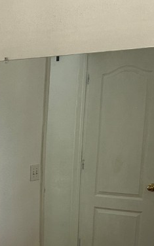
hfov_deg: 17.1
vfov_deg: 26.3
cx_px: 12
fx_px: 504
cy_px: 236
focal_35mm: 75
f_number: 1.5
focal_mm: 5.7
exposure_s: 1/109
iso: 125
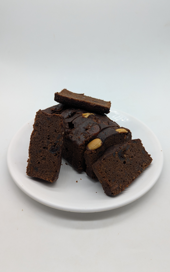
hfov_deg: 47.6
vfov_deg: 70.4
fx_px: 193
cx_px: 90
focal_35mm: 26
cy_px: 137
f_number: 1.85
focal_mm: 6.81
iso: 55
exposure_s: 1/633
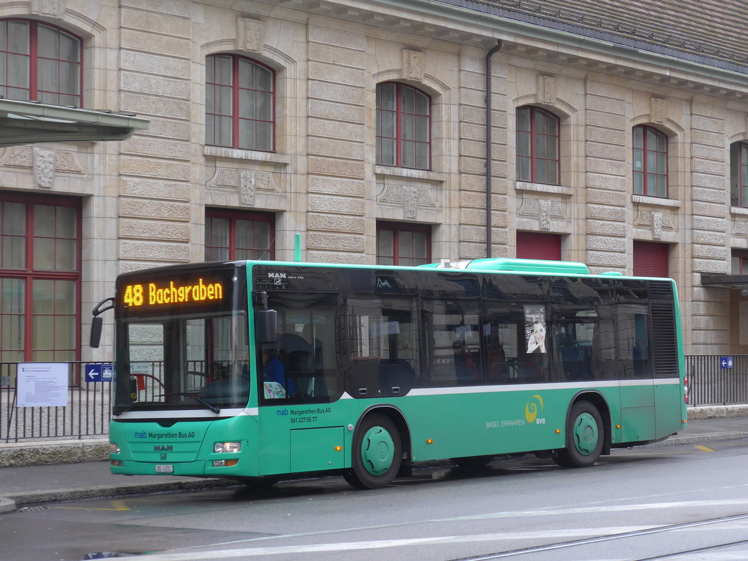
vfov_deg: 18.4
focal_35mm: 80
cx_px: 374
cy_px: 280
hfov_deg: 24.4
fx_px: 1729
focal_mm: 16
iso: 200
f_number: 4.4
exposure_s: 1/80
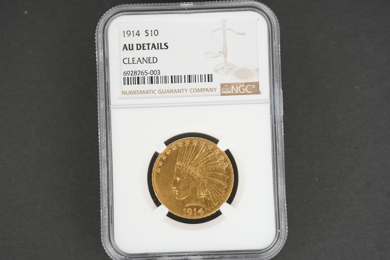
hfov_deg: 19.5
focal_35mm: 105
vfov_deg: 13.0
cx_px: 195
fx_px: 1137
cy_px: 130
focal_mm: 105
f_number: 5
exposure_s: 1/250
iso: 400
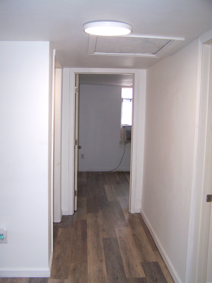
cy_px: 142
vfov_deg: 49.0
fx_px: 310
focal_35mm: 38
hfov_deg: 37.7
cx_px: 106
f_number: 2.8
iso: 80
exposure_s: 1/60
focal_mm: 6.3
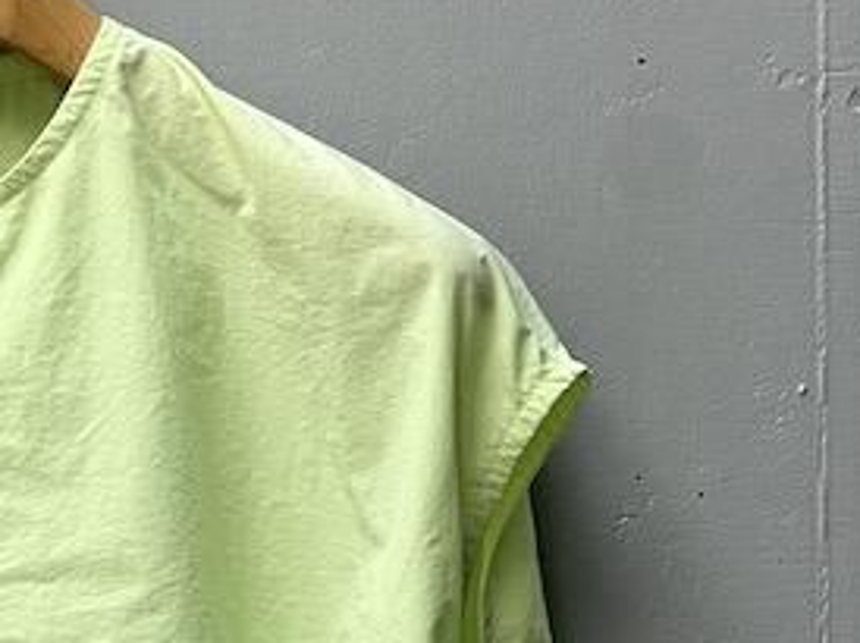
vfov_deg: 8.2
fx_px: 4468
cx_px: -100
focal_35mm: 180
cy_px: 618
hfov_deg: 10.8
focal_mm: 9
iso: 40
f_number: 2.8
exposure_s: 1/99
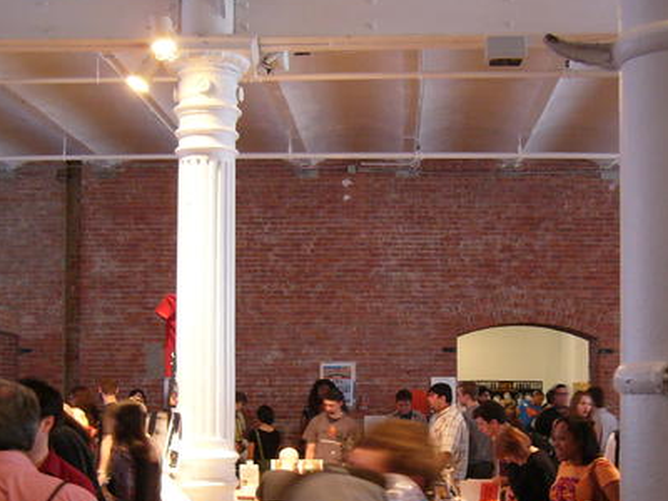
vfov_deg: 25.9
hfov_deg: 34.3
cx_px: 342
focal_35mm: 56
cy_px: 339
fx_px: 1081
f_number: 2.8
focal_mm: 5.8
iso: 200
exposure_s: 1/8
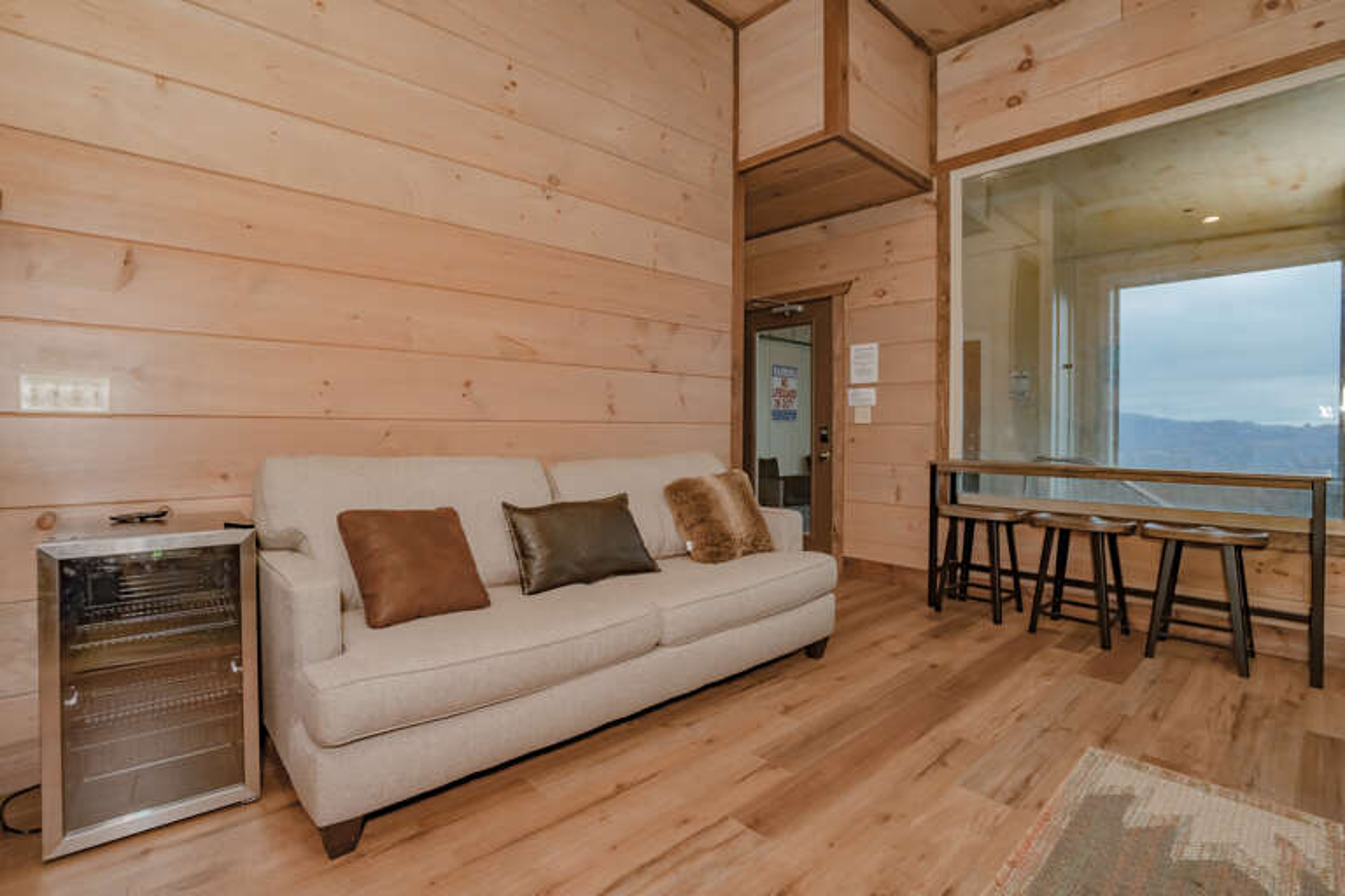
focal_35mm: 16
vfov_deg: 73.7
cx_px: 672
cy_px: 448
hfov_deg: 96.7
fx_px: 598
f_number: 6.3
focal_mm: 16
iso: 1250
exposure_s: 1/125
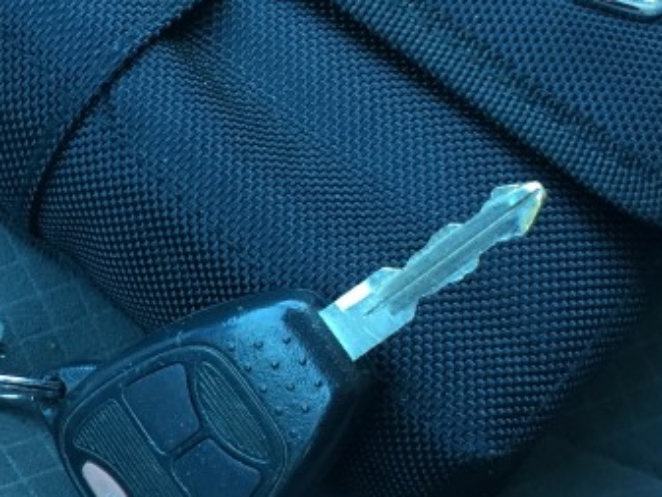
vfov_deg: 16.8
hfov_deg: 21.9
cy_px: 240
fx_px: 1684
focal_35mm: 88
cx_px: 106
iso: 80
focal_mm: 4.15
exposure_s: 1/30
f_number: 2.2
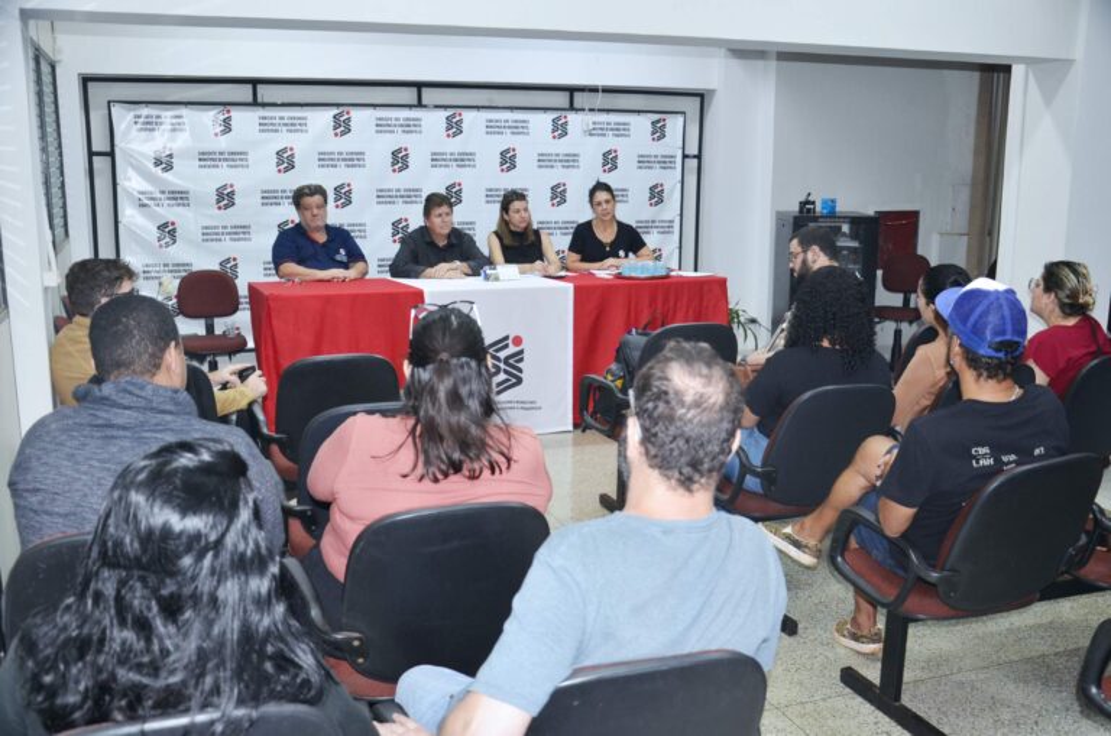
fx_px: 1848
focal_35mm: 60
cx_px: 556
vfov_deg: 22.5
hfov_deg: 33.5
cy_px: 368
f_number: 4.5
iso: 800
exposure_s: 1/60
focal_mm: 40
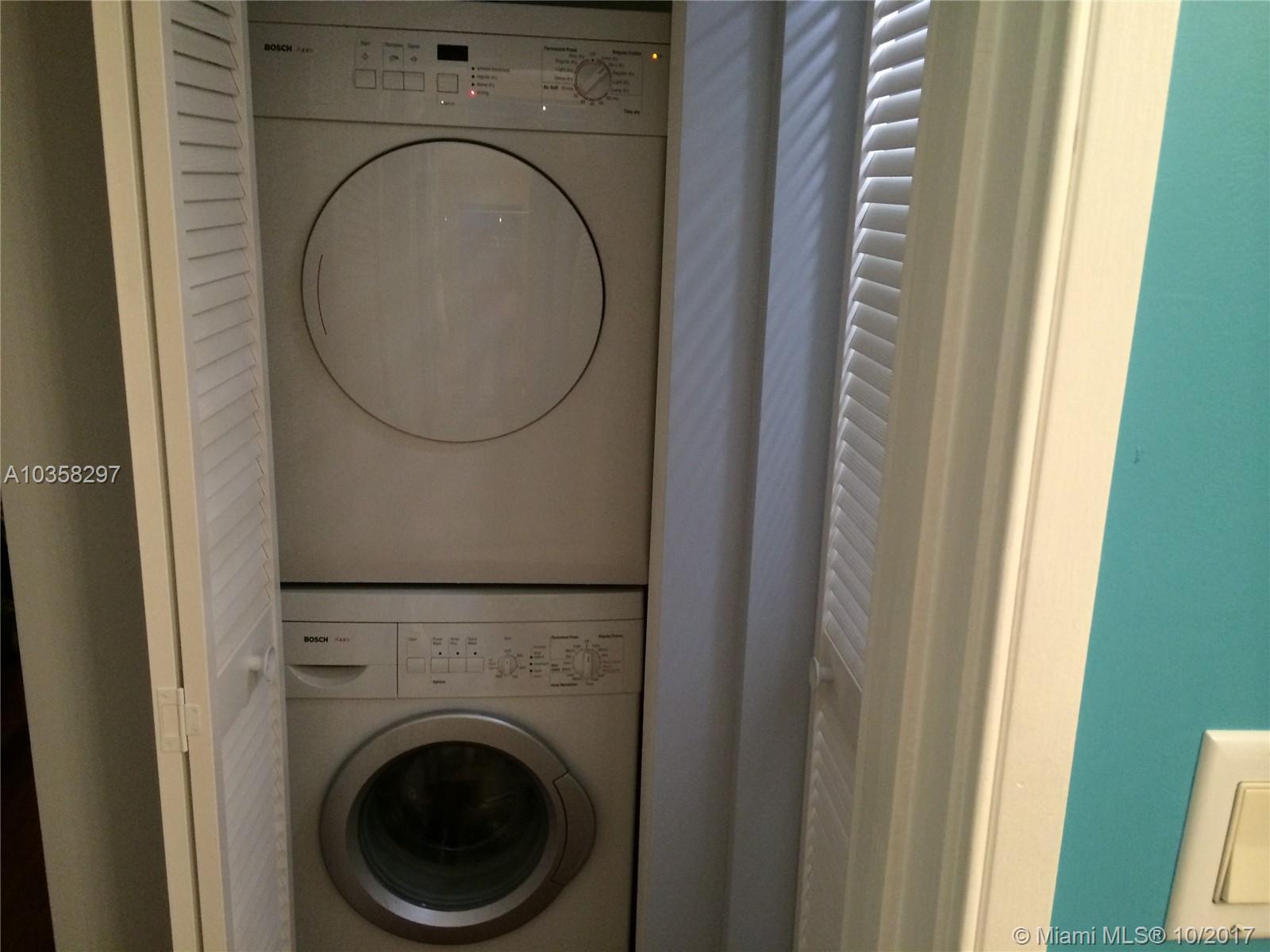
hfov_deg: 60.0
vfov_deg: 46.8
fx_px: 1101
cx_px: 635
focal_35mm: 30
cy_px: 476
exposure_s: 1/30
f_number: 2.2
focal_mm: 4.12
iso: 200
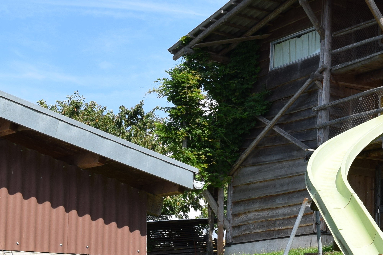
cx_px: 525
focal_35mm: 90
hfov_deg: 20.3
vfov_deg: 15.1
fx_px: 957
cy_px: 182
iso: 200
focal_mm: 20
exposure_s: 1/320
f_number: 9
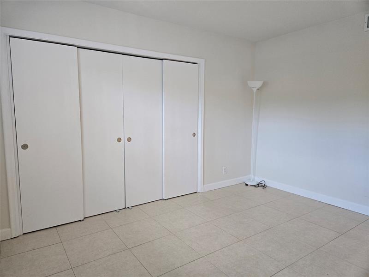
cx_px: 184
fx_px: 245
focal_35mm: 23
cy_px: 138
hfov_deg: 73.9
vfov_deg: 58.9
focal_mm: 5.4
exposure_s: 1/120
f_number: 1.8
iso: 250
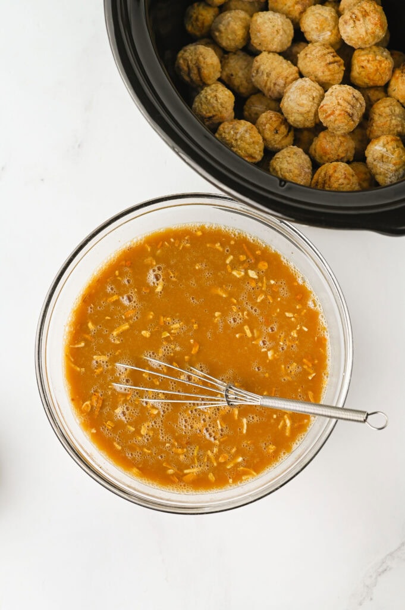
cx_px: 202
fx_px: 845
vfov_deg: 39.6
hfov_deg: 26.9
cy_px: 305
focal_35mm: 50
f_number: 5
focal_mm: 50
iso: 250
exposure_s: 1/80
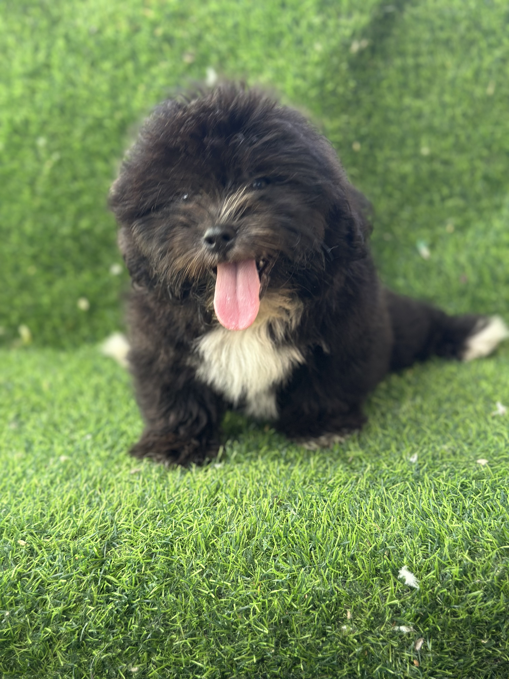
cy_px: 340
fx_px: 941
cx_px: 254
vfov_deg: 39.7
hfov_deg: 30.3
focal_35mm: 48
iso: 200
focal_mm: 6.86
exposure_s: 1/60
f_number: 1.78
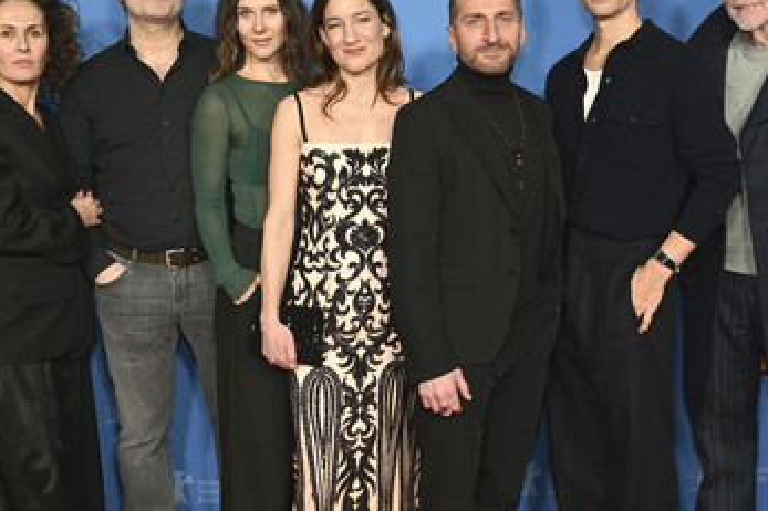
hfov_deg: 48.8
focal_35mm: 40
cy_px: 188
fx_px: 845
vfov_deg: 33.5
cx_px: 417
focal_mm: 30.5
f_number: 2.8
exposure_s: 1/160
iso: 320
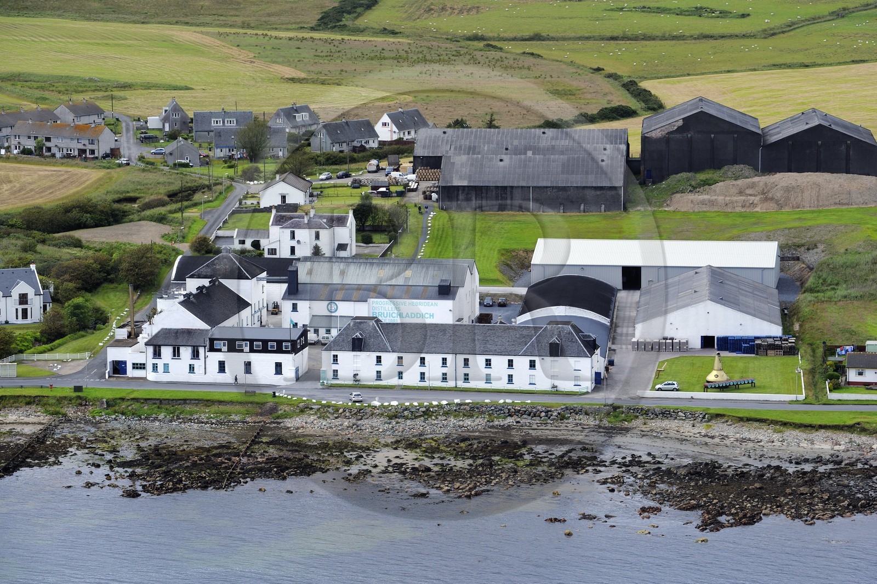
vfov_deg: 10.2
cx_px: 438
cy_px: 292
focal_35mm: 135
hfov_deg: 15.2
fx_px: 3288
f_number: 8
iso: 400
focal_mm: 135
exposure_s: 1/800
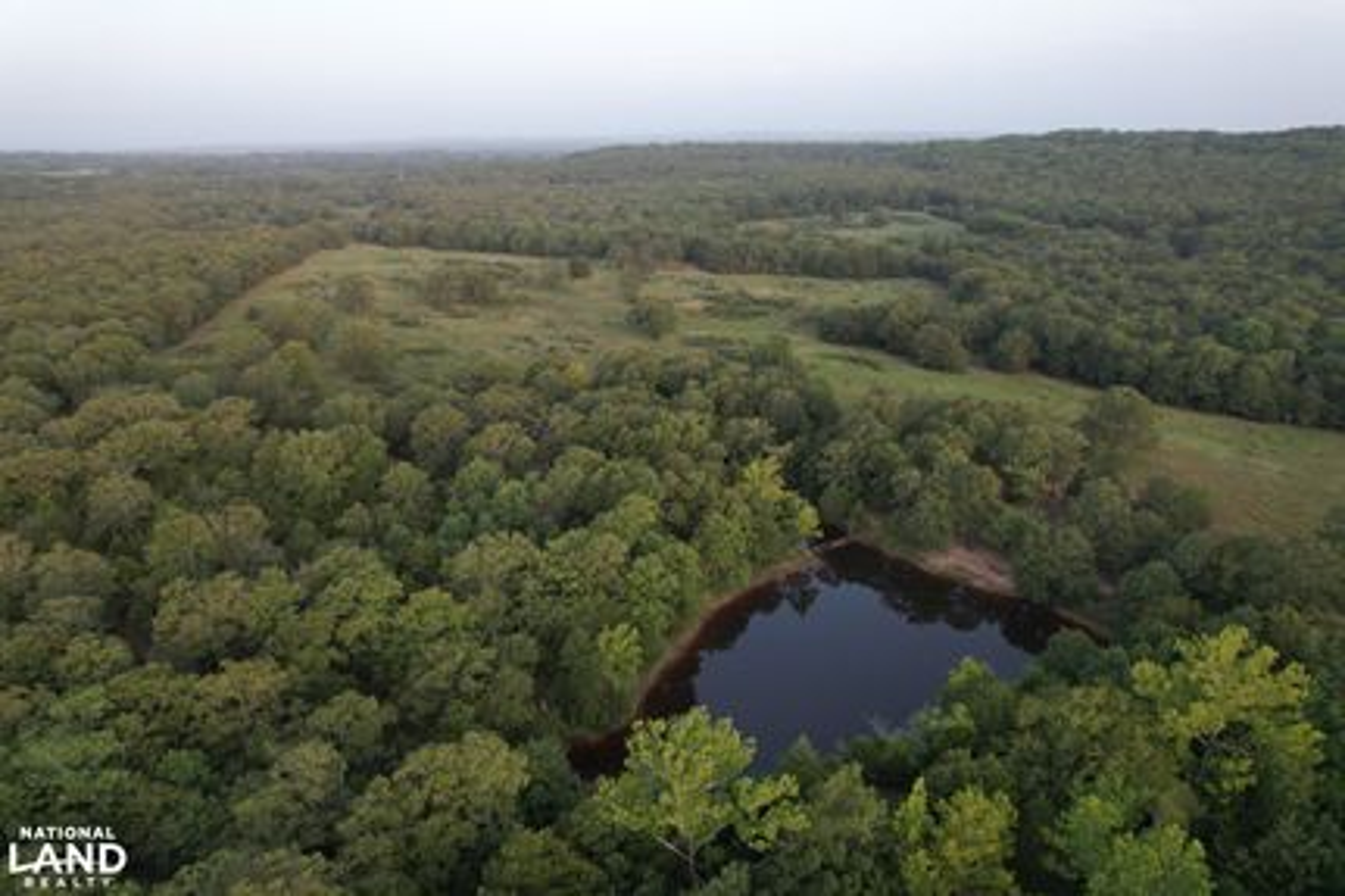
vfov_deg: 57.2
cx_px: 672
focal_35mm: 22
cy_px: 448
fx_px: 822
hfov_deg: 78.6
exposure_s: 1/30
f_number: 2.8
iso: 100
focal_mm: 8.38
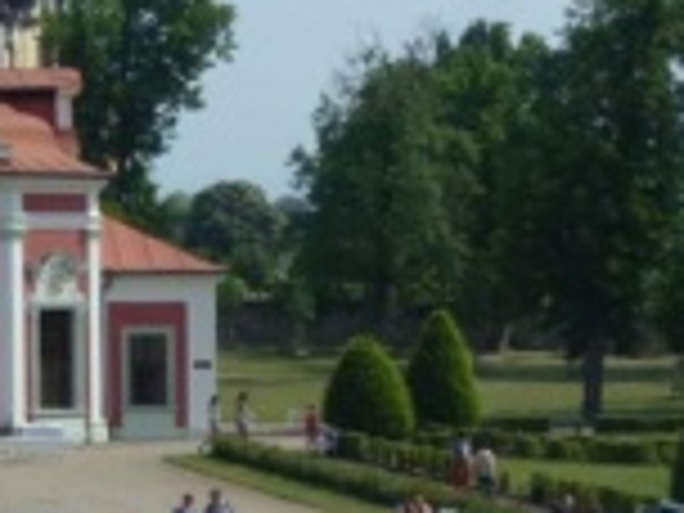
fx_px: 3715
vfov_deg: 7.9
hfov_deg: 10.5
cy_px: 479
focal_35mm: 188
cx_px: 536
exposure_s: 1/1000
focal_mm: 10.1
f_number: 4.4
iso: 100
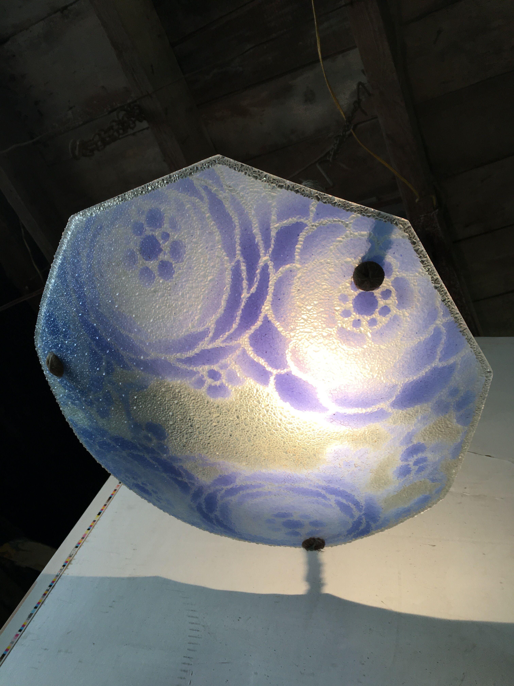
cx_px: 257
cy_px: 343
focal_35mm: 29
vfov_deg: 61.7
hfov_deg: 48.2
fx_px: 574
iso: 32
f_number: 2.2
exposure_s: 1/100
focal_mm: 4.15
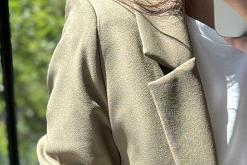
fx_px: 1029
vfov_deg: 8.8
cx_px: 249
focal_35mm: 150
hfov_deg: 13.5
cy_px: 302
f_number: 1.78
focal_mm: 6.76
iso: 64
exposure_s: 1/340
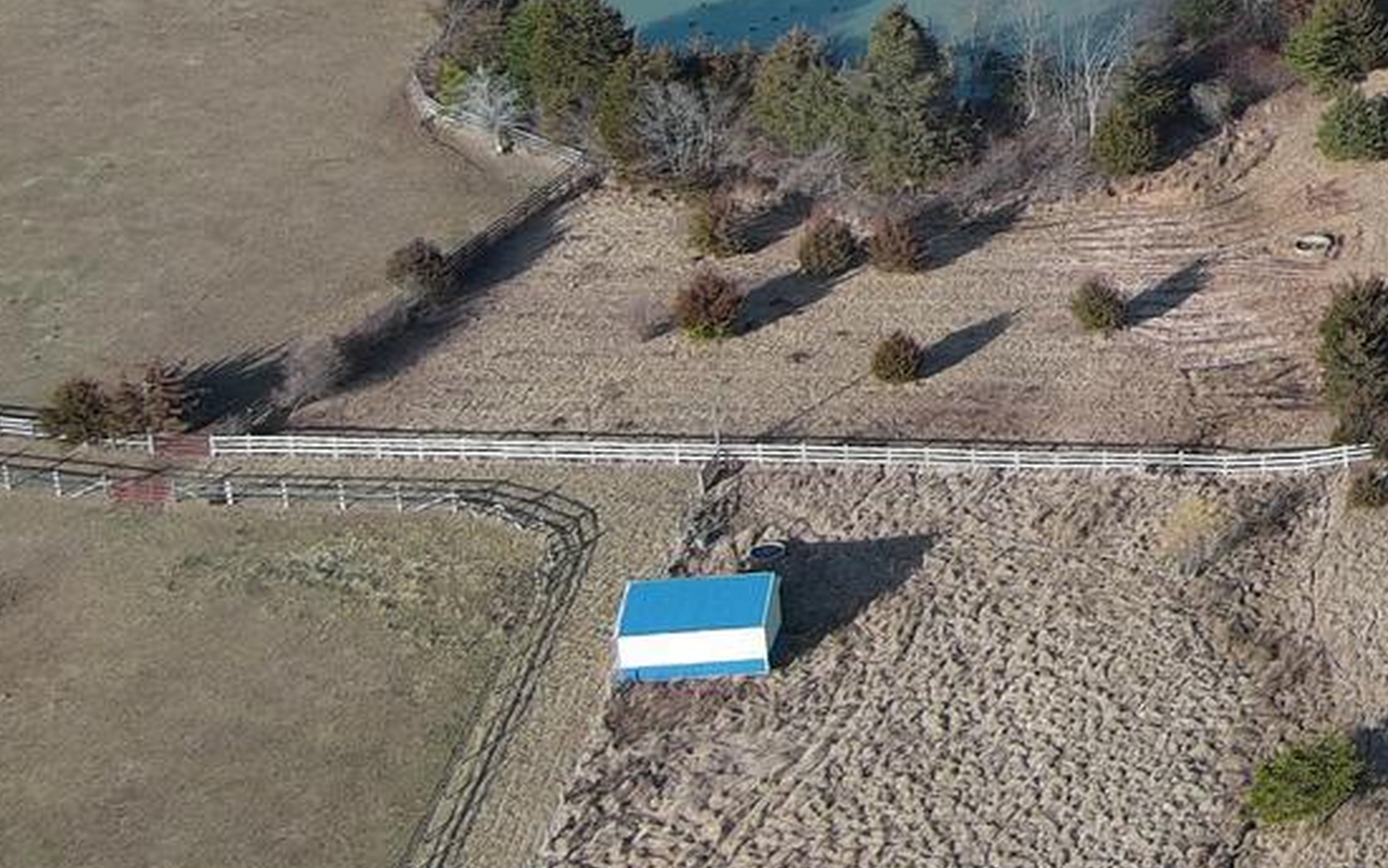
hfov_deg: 16.8
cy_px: -443
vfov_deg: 11.4
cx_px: 2203
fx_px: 4162
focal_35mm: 110
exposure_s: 1/835
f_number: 2.8
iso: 100
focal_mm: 10.57
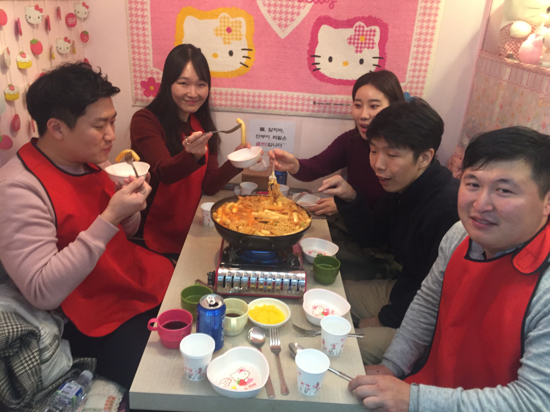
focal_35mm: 29
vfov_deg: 48.2
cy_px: 206
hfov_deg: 61.7
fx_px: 461
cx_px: 275
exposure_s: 1/17
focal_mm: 4.15
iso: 250
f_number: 2.2
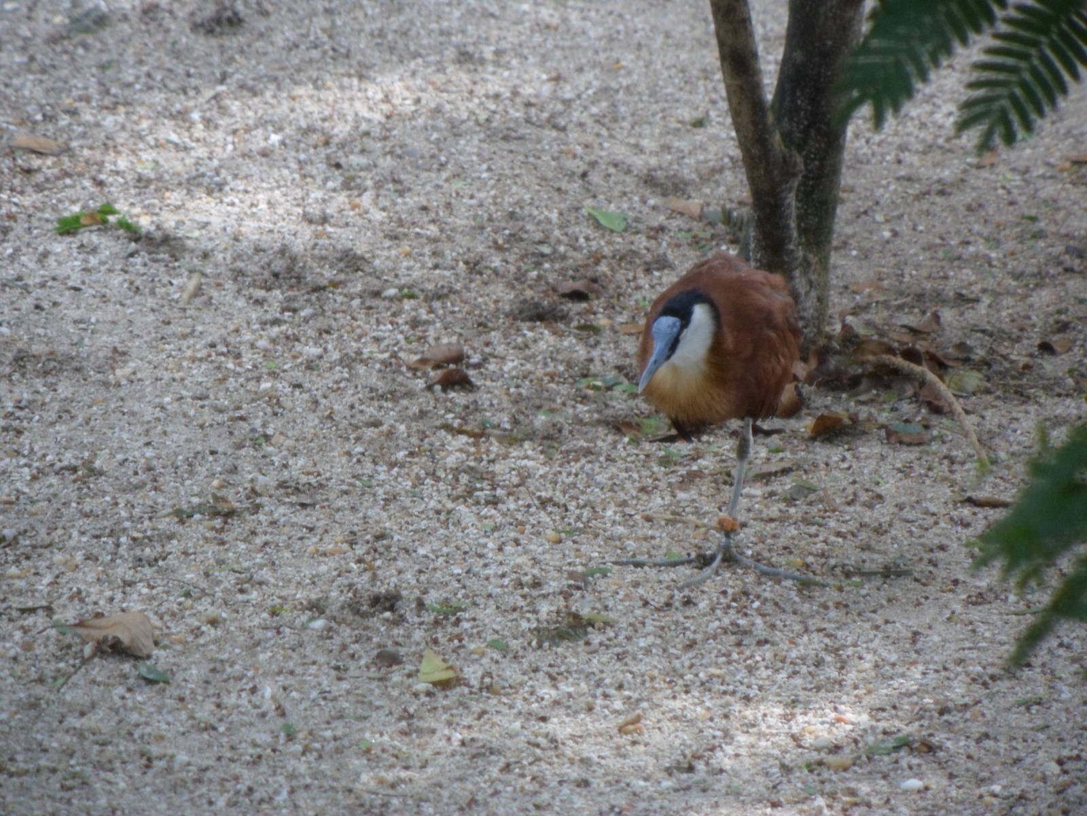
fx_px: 8478
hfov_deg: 7.3
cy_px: 408
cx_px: 544
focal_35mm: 270
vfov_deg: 5.5
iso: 320
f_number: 5.9
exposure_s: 1/60
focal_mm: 46.8
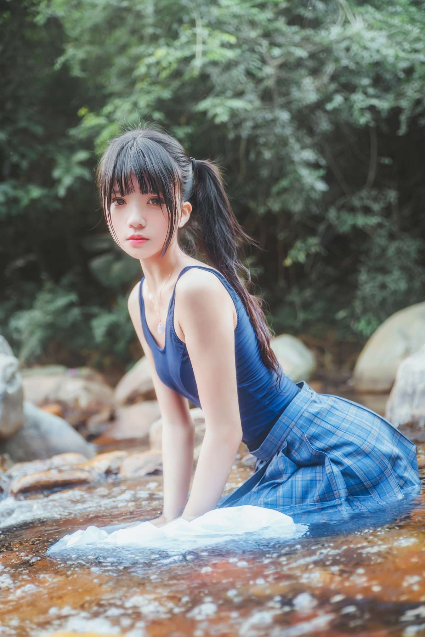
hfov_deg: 27.5
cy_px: 318
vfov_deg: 40.3
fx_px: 867
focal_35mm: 49
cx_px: 212
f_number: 2.8
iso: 800
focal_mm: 49
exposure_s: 1/125
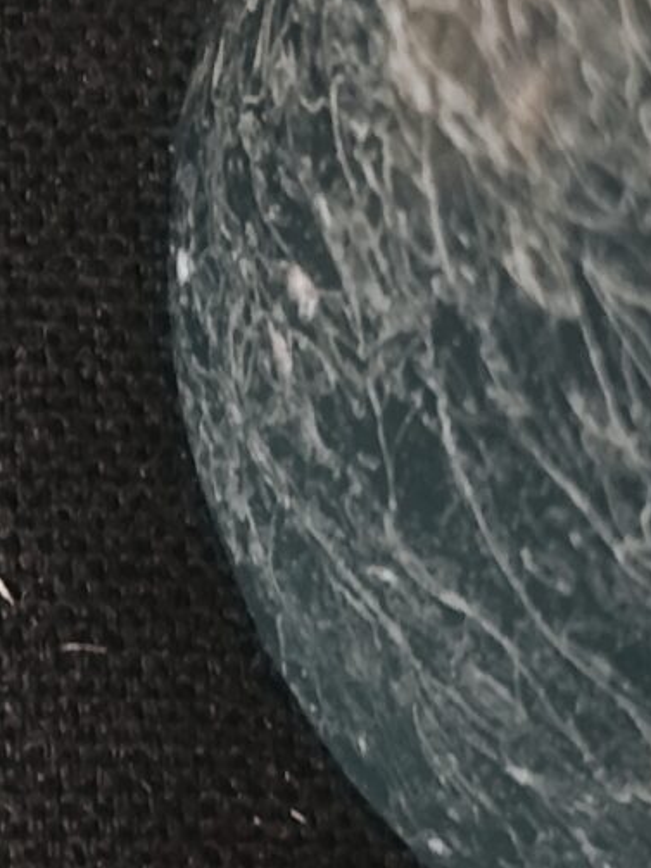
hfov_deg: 6.1
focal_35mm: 234
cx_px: -805
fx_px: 5870
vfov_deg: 8.4
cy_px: 123
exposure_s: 1/25
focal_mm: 6.19
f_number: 1.65
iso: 640
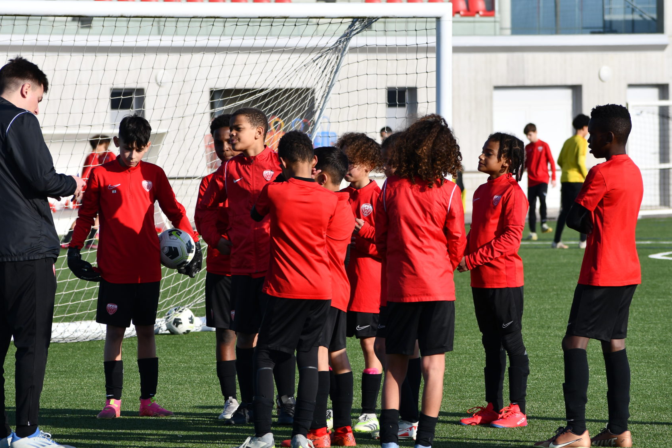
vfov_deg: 5.0
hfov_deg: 7.5
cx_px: 339
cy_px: 218
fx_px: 5132
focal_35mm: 275
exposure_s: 1/500
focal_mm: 160
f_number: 8
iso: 140
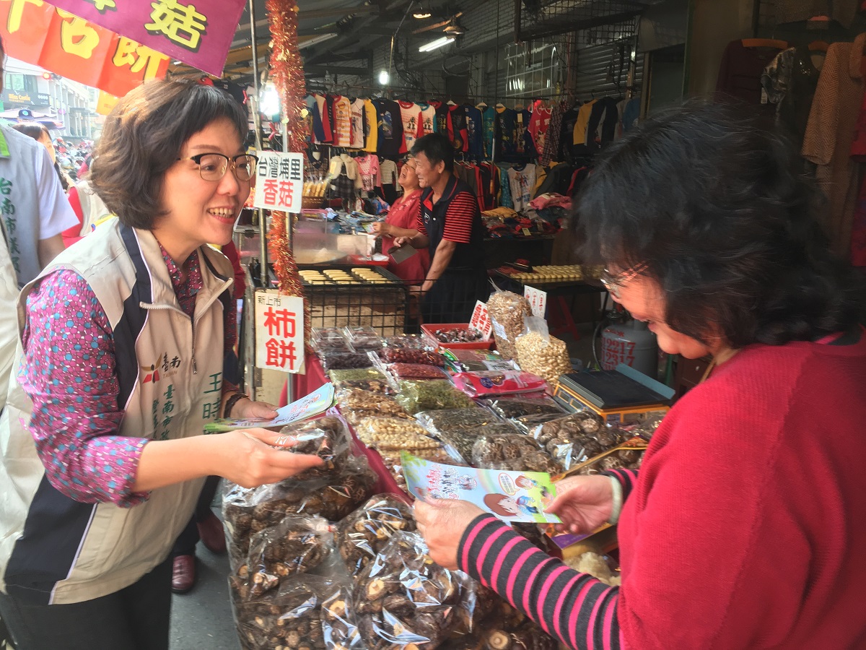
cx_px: 433
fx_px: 726
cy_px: 325
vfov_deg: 48.2
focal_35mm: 29
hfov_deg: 61.7
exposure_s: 1/60
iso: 25
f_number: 2.2
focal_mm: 4.15
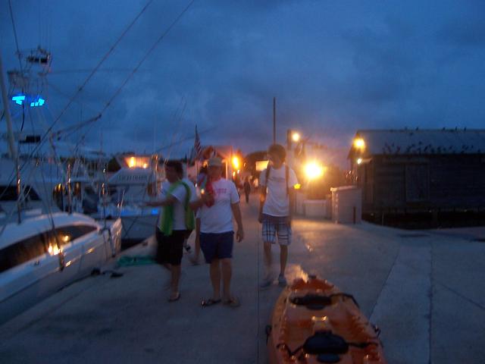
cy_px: 182
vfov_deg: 39.7
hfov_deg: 51.4
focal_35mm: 36
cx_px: 242
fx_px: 504
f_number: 3
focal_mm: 6
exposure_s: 1/6
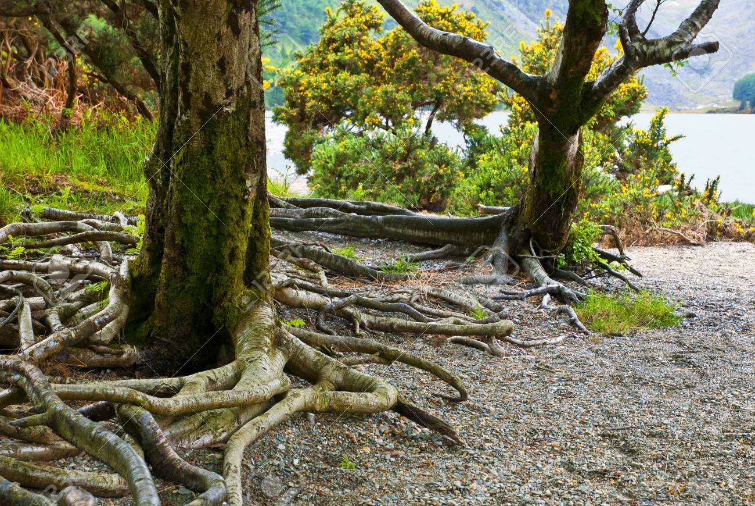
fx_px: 1449
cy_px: 253
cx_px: 378
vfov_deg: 19.8
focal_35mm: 69
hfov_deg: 29.2
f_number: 8
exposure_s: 1/60
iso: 400
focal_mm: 46
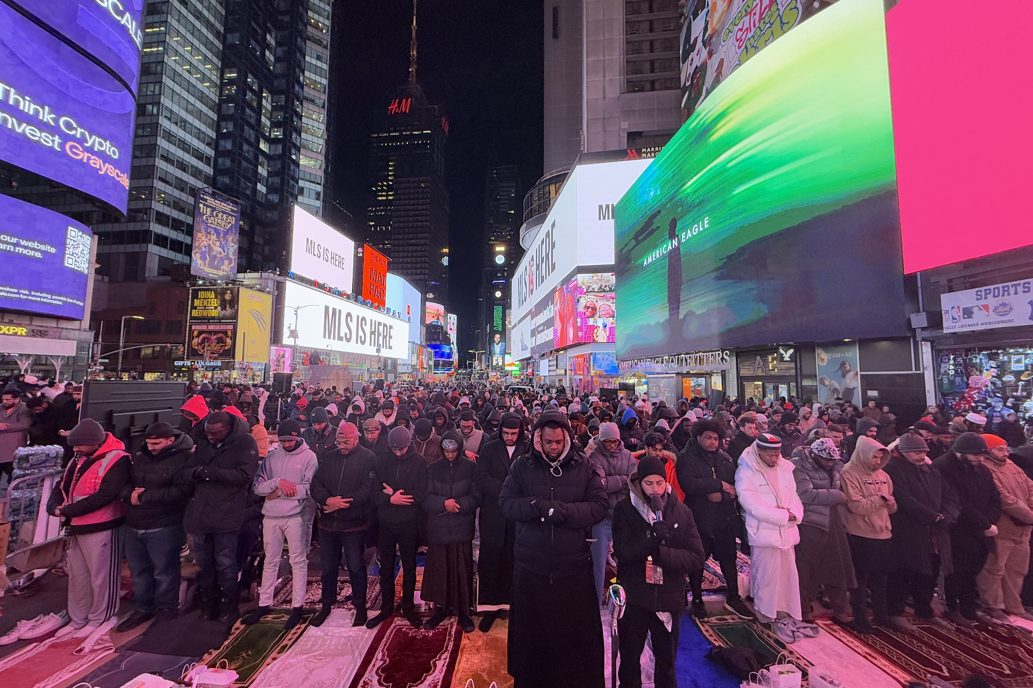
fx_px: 430
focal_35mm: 15
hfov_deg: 100.4
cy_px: 343
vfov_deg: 77.3
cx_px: 515
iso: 125
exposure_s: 1/100
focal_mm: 2.22
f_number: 2.2
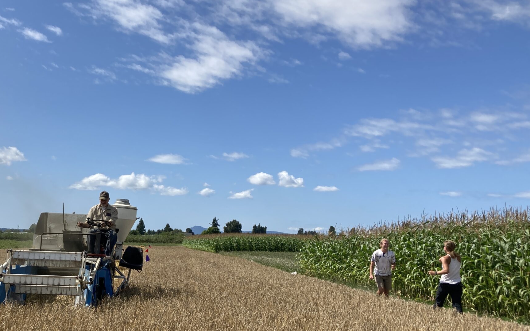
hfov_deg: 44.3
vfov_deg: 28.9
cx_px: 160
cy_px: 233
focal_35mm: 44
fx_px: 635
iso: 20
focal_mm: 3.99
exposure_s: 1/2857
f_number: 1.8
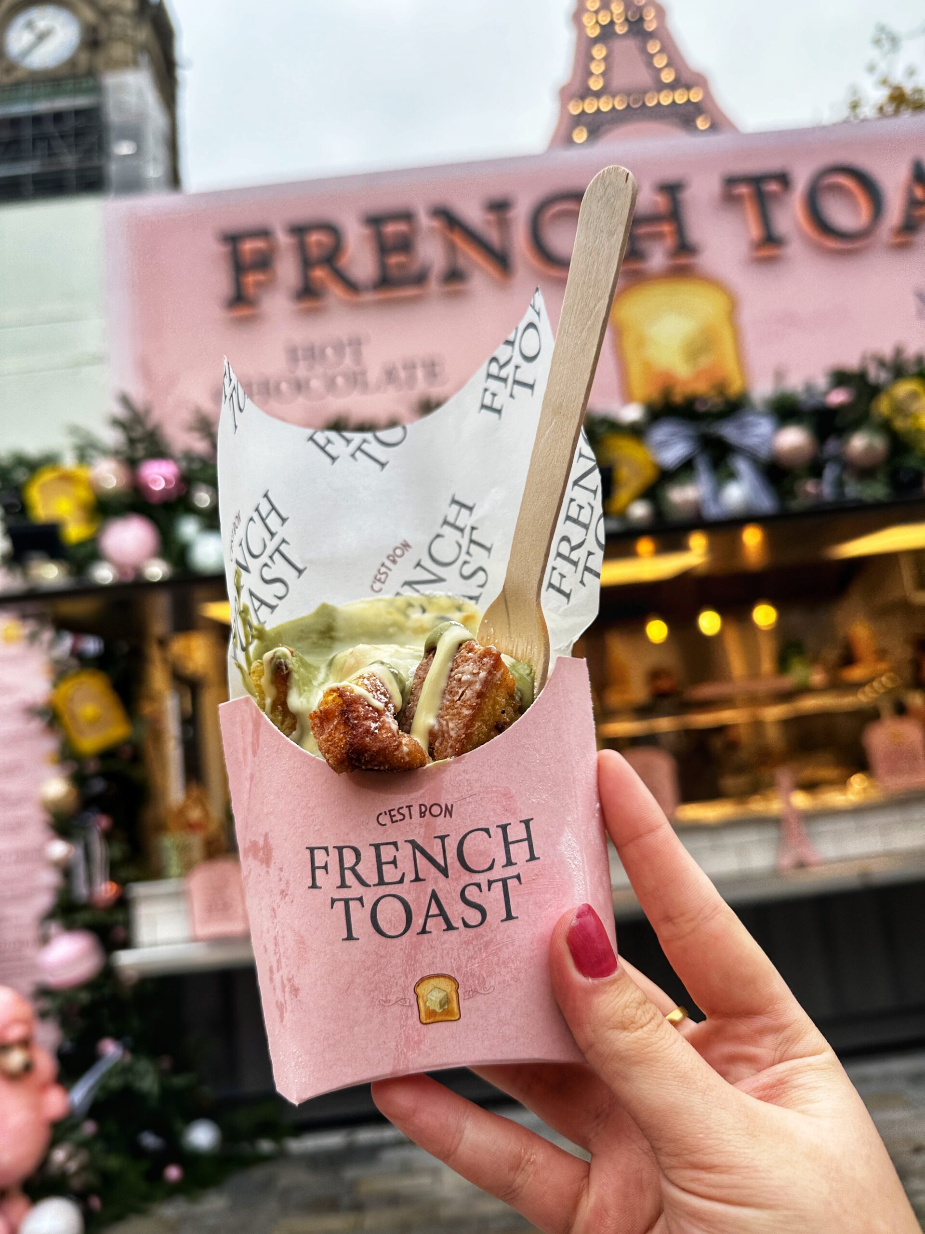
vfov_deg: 71.6
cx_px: 462
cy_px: 617
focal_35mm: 24
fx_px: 855
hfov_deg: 56.8
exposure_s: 1/546
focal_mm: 6.86
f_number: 1.78
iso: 80
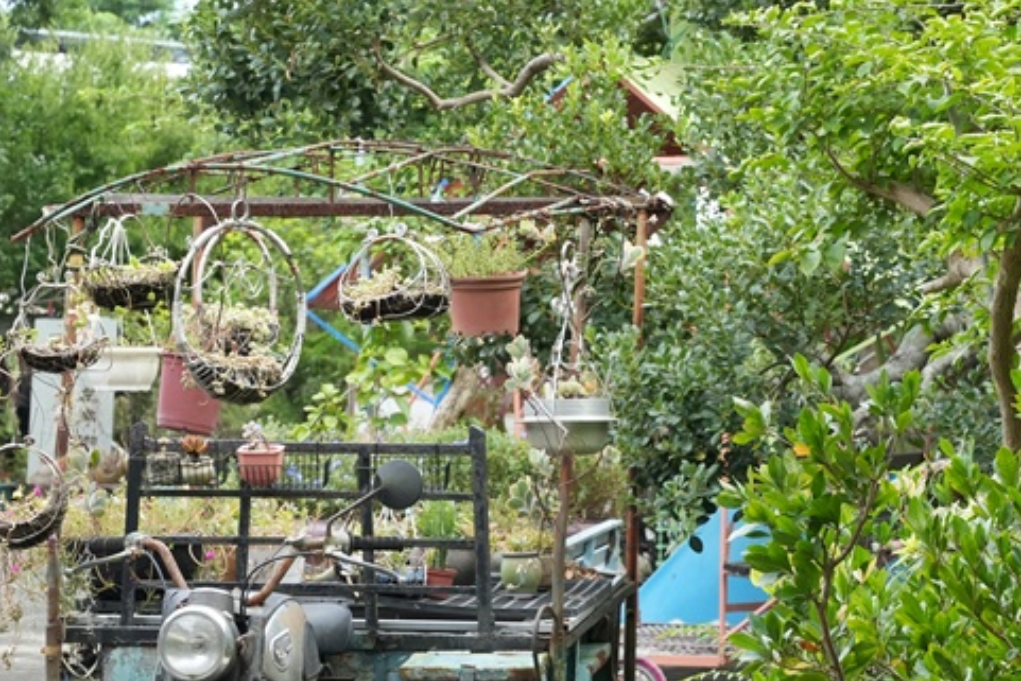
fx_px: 4227
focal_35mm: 149
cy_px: 434
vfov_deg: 9.2
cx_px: 516
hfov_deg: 13.8
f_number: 8
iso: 2000
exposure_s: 1/640
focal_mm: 70
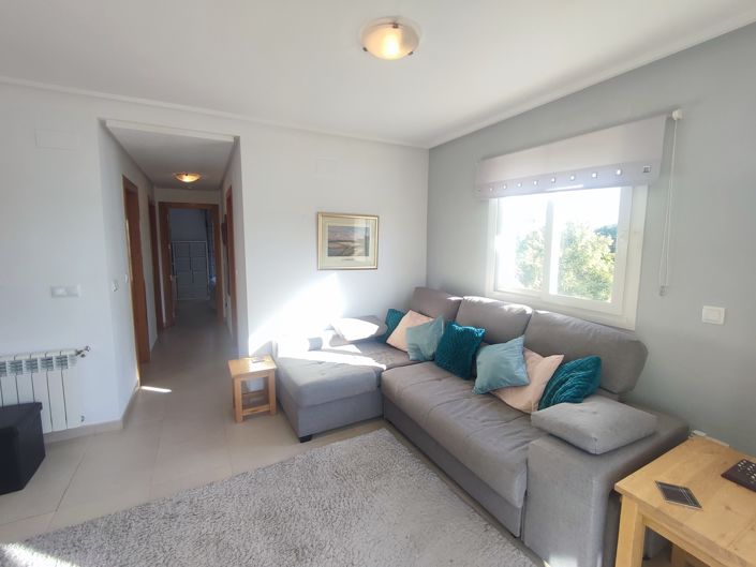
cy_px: 284
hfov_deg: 94.5
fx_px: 349
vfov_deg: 78.1
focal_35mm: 16
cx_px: 378
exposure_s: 1/112
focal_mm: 1.65
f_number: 2.2
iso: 50
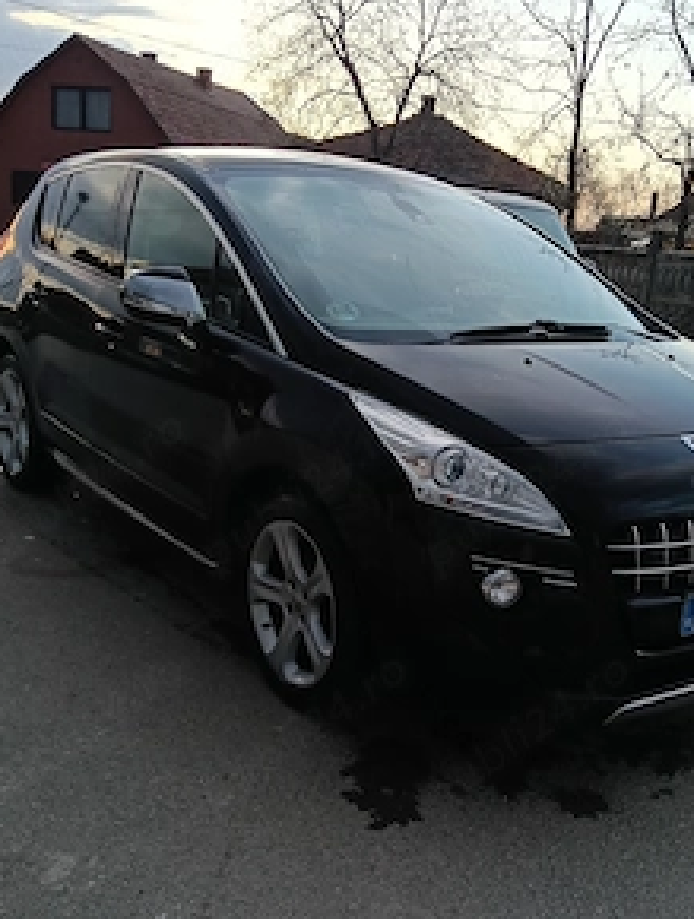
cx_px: 415
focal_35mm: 37
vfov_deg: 49.8
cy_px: 542
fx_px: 985
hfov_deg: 38.7
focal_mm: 3.98
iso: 64
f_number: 1.8
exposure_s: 1/33.3
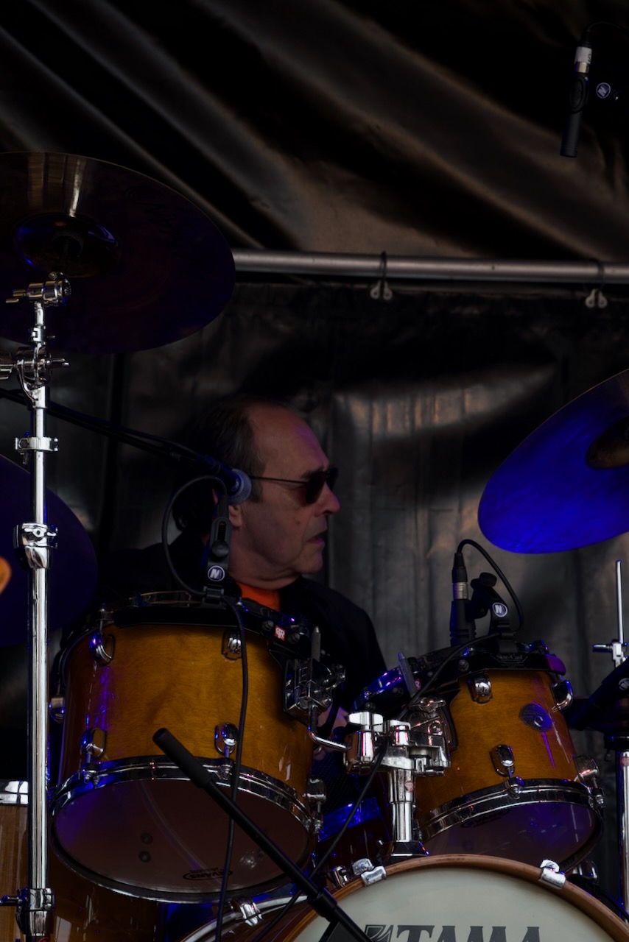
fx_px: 5029
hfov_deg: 7.2
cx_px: 314
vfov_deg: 10.7
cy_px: 471
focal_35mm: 192
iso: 100
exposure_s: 1/160
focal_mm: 70.27
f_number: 4
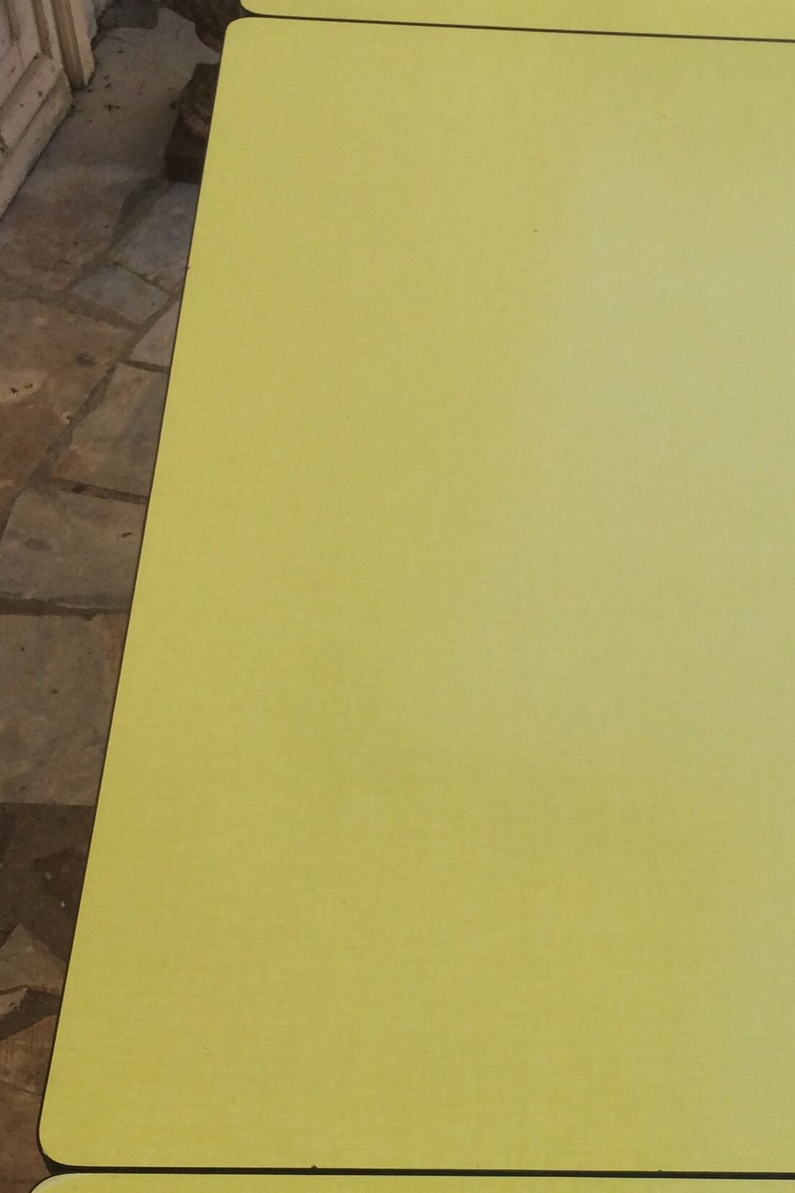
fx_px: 1955
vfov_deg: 33.5
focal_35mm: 59
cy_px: 850
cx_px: 636
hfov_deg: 22.7
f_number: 2.2
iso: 32
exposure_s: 1/1001
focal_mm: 4.15
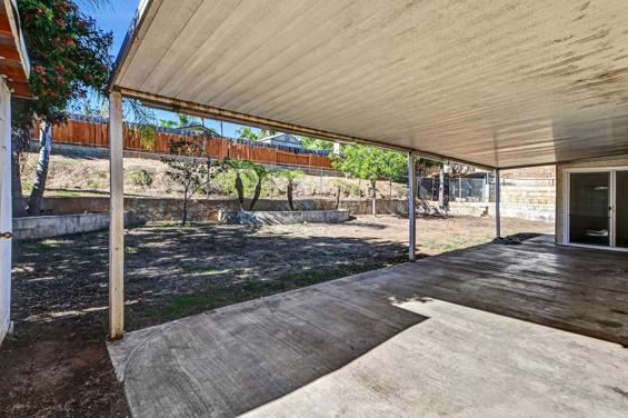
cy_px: 205
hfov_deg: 93.1
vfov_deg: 70.4
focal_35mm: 17
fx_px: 296
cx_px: 340
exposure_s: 1/800
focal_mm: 15
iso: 400
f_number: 8
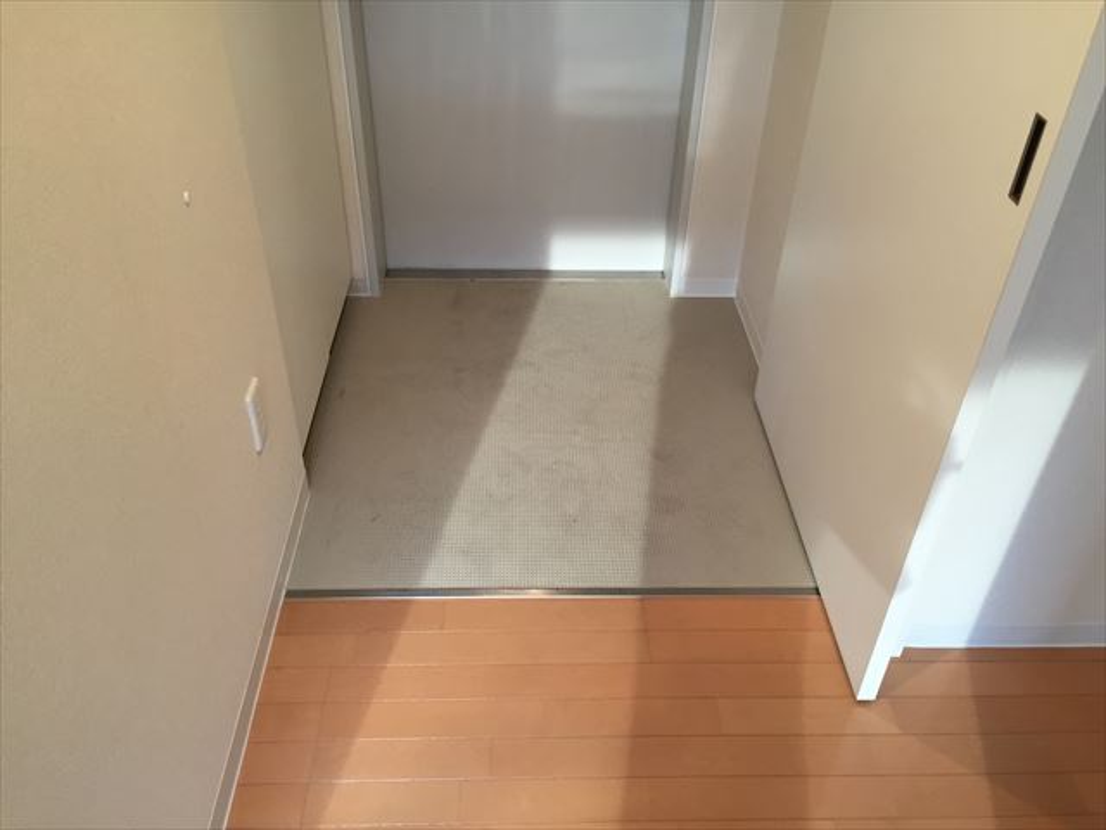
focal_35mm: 29
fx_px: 927
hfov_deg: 61.7
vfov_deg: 48.2
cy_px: 415
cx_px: 553
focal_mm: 4.15
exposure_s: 1/30
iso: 80
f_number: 2.2
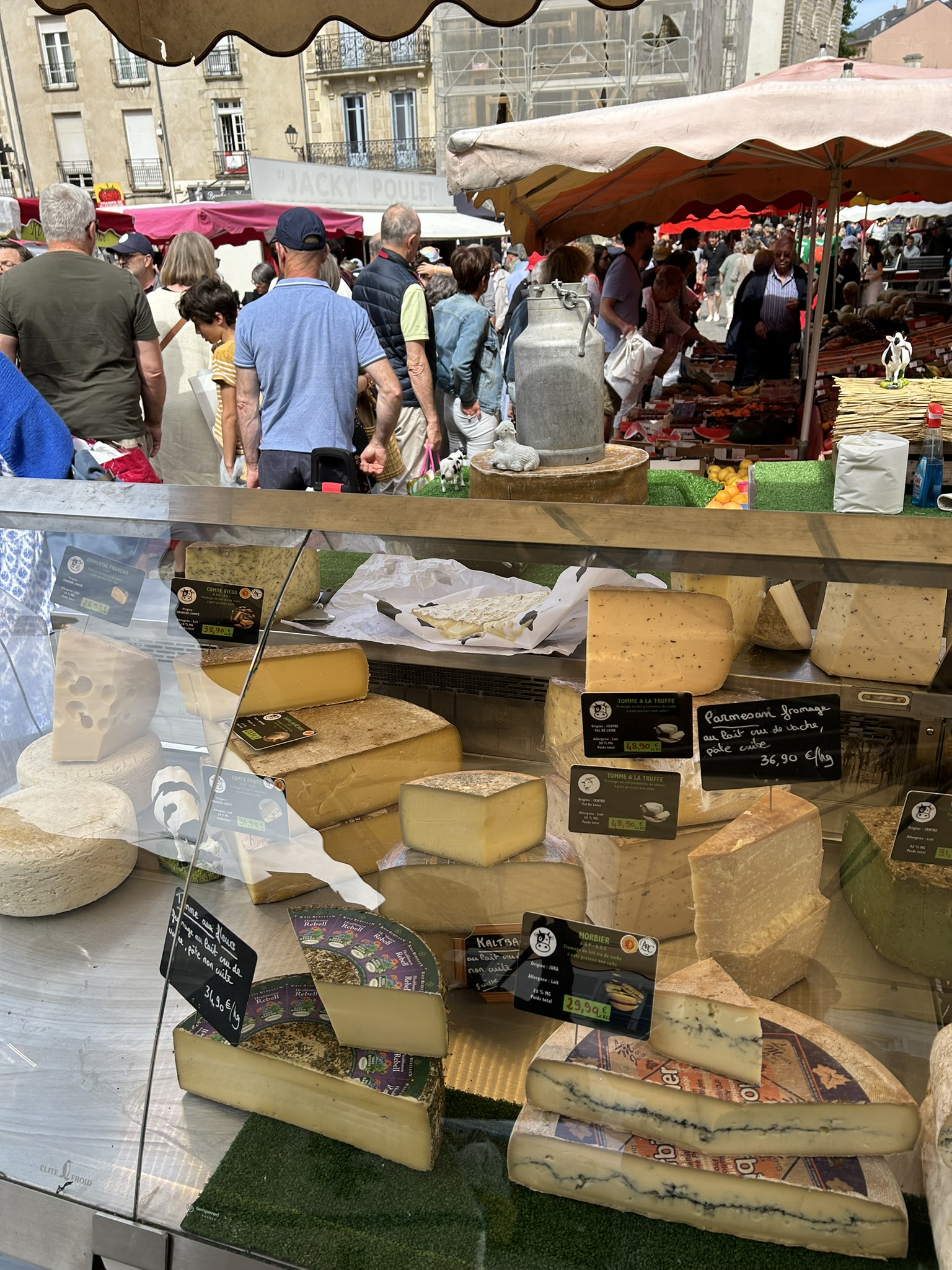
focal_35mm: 26
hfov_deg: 53.1
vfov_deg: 67.3
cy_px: 635
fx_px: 953
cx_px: 476
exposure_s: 1/1972
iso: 50
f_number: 1.5
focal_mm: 5.7
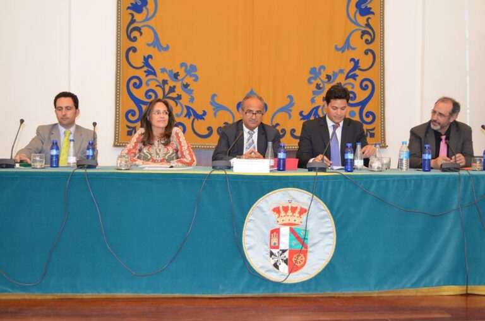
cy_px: 160
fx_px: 524
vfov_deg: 34.1
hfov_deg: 49.6
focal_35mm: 39
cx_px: 242
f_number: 4
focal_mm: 26
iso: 1600
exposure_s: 1/60
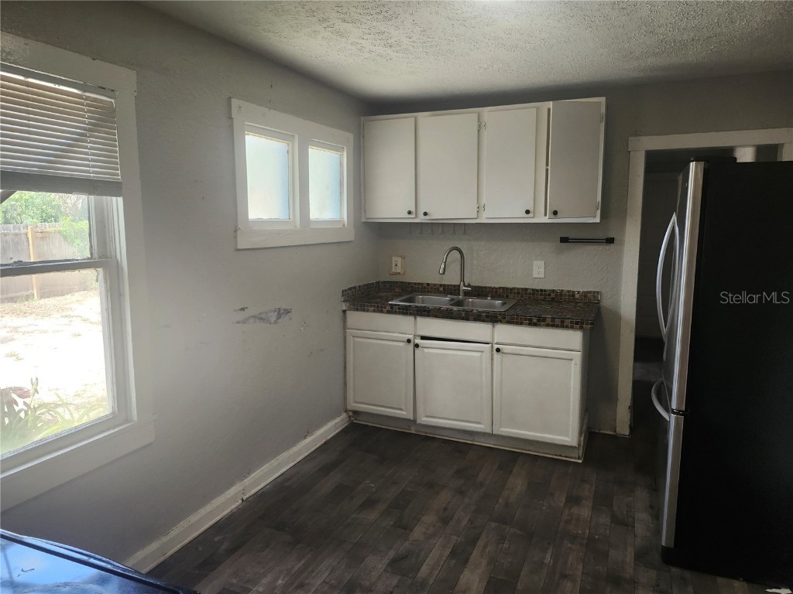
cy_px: 297
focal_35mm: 23
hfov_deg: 73.9
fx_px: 527
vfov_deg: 58.9
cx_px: 396
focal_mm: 5.54
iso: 200
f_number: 1.8
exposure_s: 1/180
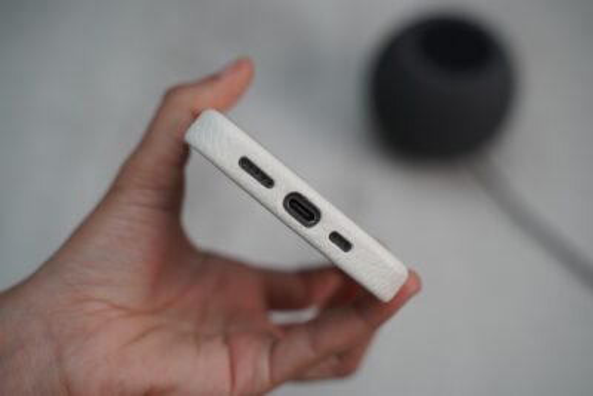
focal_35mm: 52
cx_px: 296
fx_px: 857
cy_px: 198
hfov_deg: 38.2
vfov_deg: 26.0
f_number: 4
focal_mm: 52
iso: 1000
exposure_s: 1/160
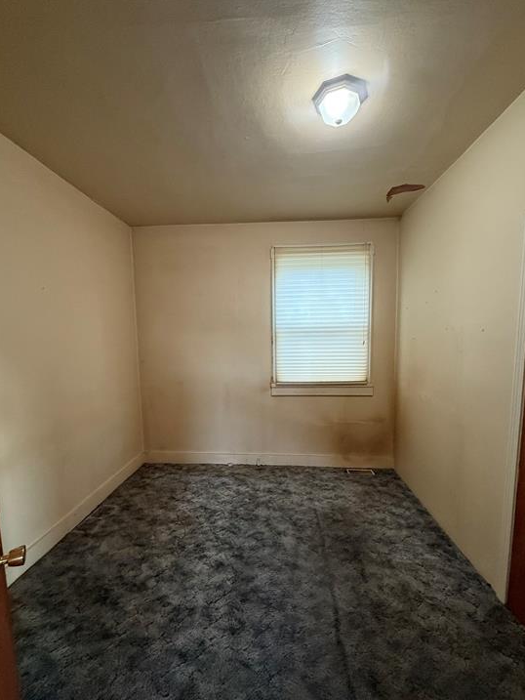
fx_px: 303
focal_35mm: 15
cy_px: 372
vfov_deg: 98.0
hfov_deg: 81.8
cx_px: 262
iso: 400
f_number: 2.2
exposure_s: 1/60
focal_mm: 2.22
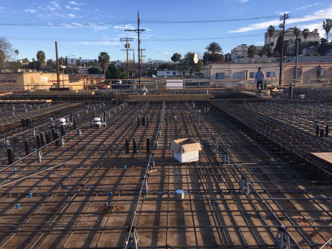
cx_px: 166
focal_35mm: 29
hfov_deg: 61.7
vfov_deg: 48.2
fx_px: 278
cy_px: 124
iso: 32
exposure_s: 1/791
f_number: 2.2
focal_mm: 4.15
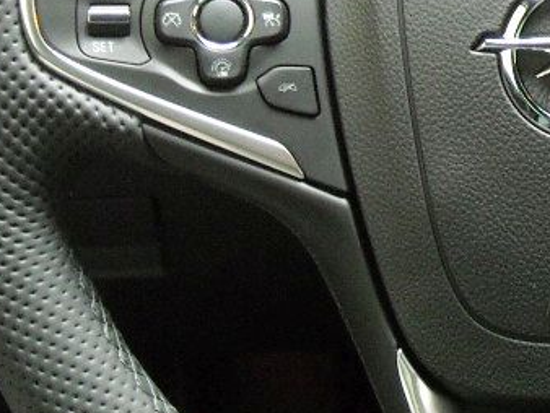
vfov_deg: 13.8
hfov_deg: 18.0
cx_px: 576
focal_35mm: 106
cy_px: 15
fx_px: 1685
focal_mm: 5.7
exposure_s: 1/24
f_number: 2.8
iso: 400
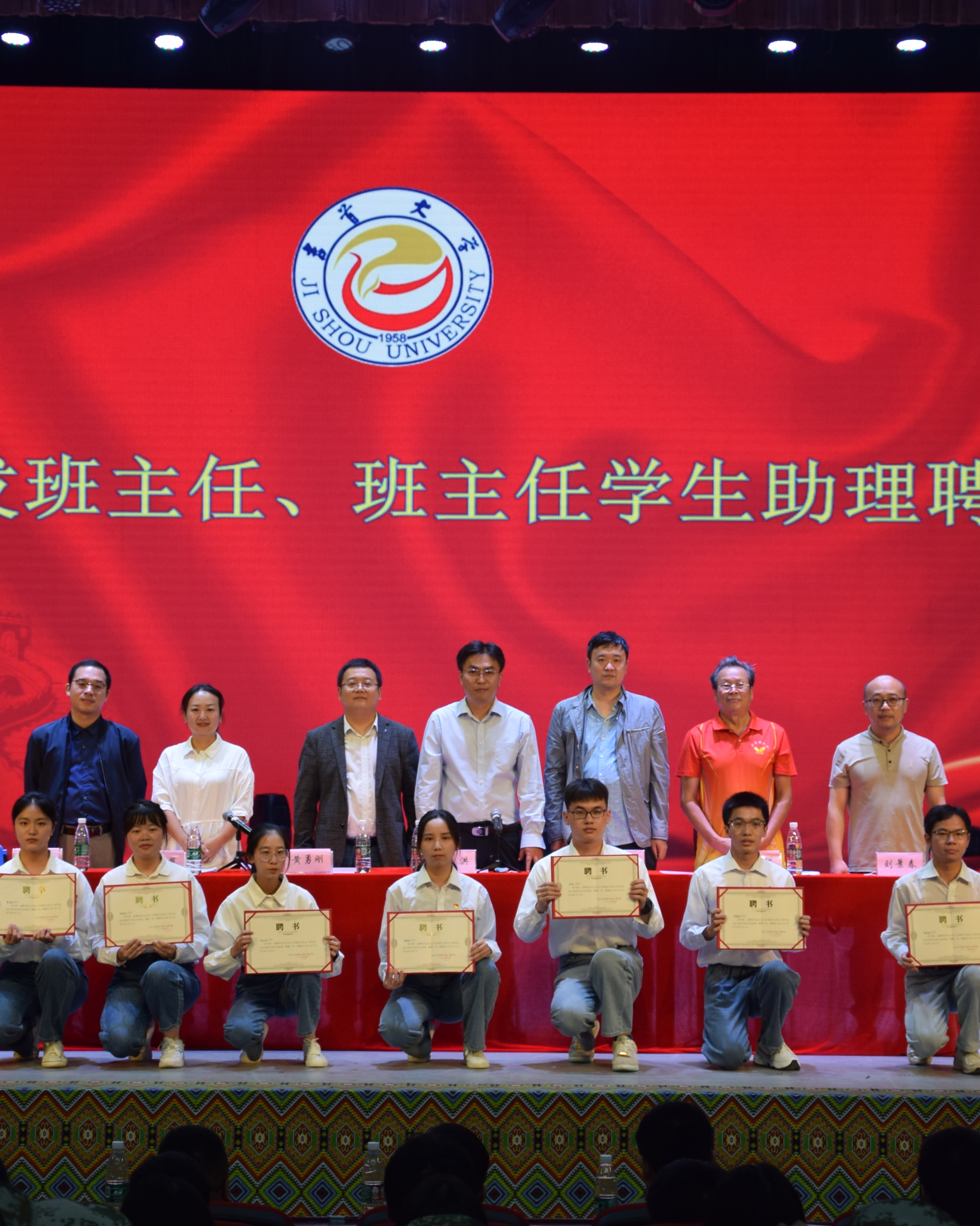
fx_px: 3698
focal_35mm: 102
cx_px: 423
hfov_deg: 15.1
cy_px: 609
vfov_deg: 18.8
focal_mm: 48
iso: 320
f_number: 4.8
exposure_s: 1/50
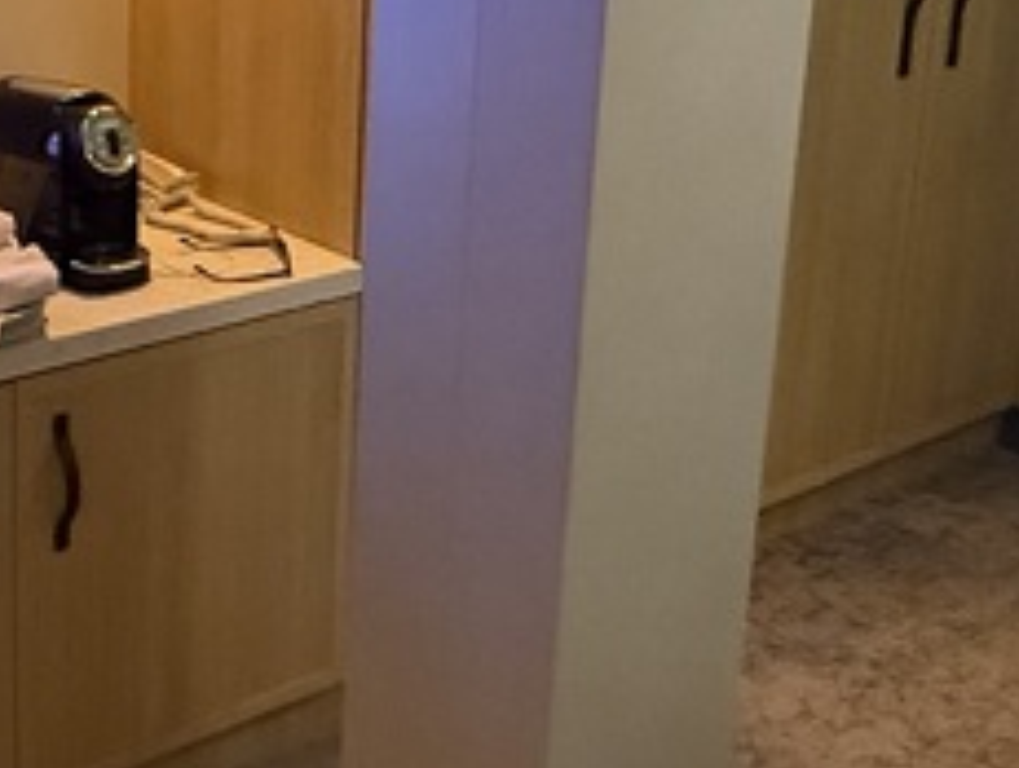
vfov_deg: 23.6
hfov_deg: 30.6
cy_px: 110
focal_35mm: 61
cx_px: 163
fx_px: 1798
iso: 1000
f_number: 2.2
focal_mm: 2.22
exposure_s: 1/33
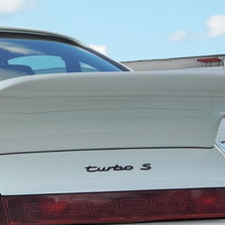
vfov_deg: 7.7
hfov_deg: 7.6
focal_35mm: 227
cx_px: -39
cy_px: 208
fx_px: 1669
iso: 100
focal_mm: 16.3
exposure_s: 1/678
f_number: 4
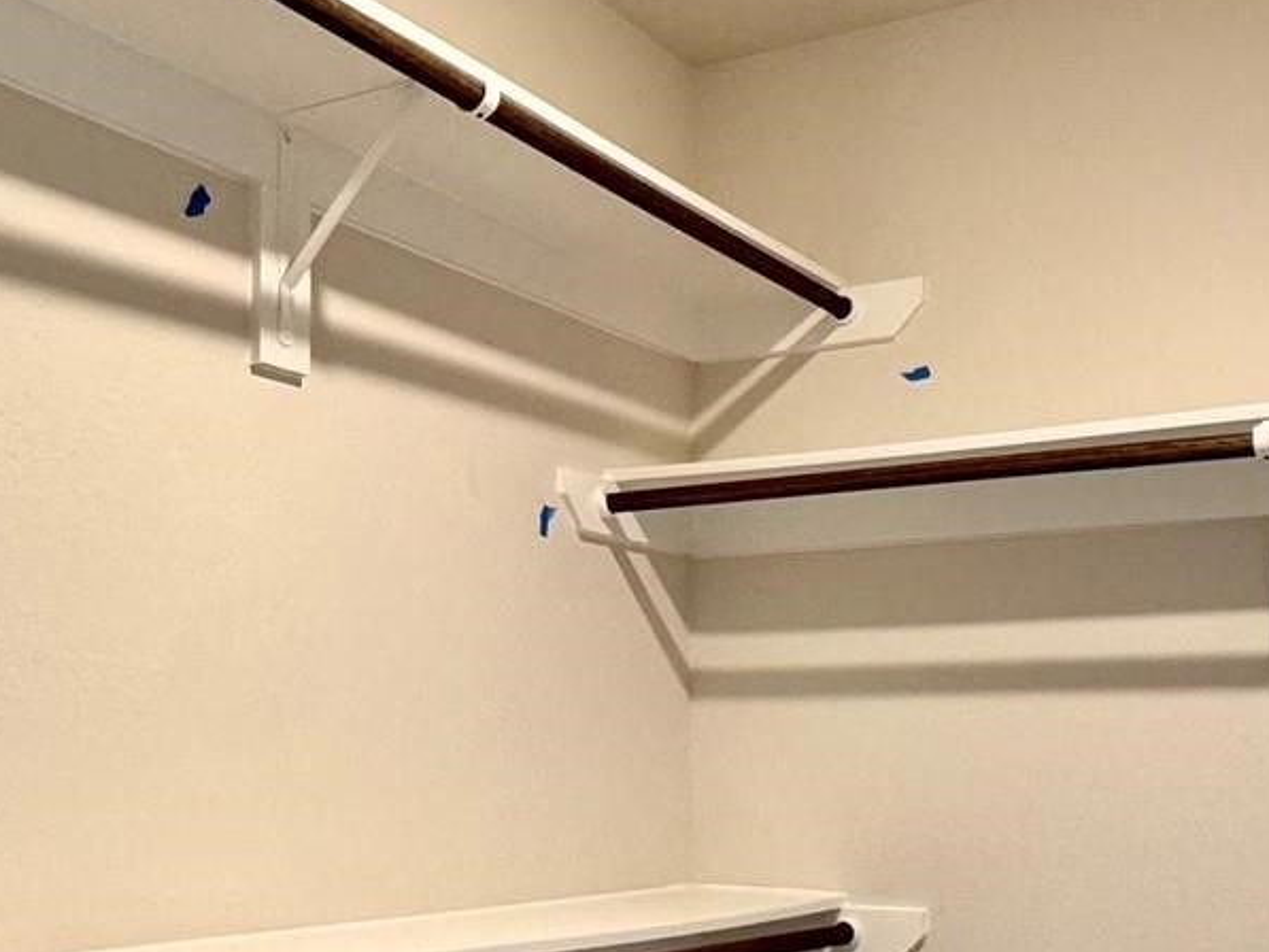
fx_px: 1760
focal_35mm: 48
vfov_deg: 29.8
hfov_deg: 39.6
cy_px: 718
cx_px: 565
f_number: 2.2
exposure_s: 1/60
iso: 200
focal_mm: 2.22
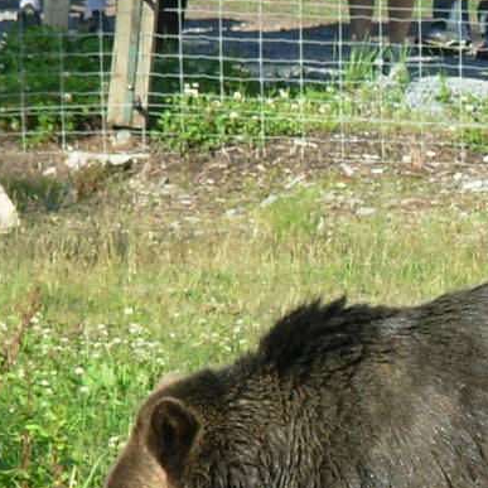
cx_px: 815
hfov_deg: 2.5
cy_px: 435
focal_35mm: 694
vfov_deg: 2.5
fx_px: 11069
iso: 50
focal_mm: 31.4
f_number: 5
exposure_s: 1/235
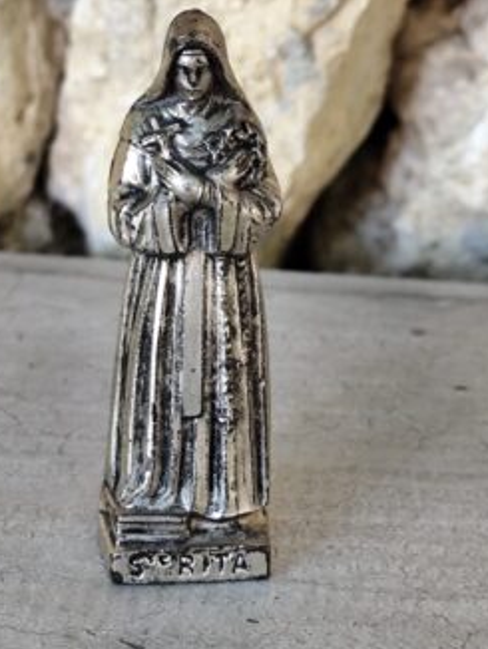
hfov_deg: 13.0
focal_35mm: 114
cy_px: 299
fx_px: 2140
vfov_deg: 17.3
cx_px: 207
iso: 320
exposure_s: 1/33.3
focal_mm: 6.19
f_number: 1.65
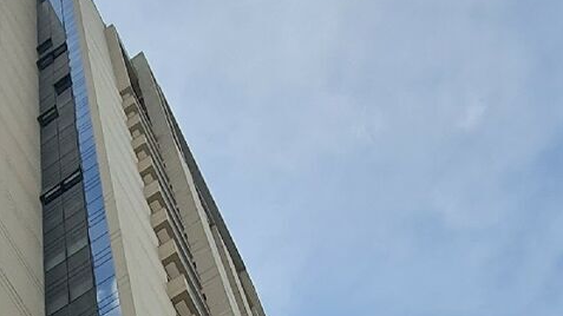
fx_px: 851
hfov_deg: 34.2
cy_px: 719
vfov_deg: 14.9
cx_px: 35
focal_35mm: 57
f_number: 2.2
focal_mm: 2.2
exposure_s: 1/2376
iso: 64
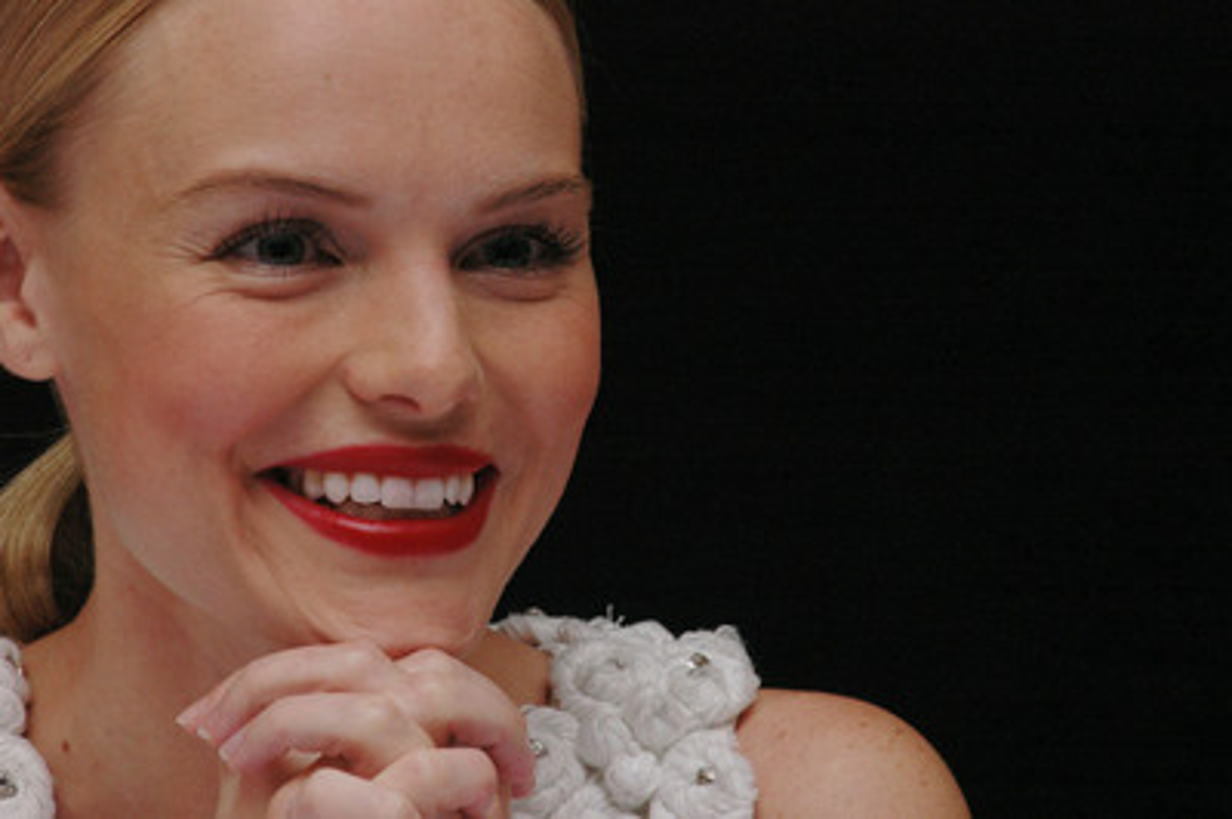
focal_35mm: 232
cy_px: 410
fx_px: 7950
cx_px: 616
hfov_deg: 8.9
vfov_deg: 5.9
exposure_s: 1/400
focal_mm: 155
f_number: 11
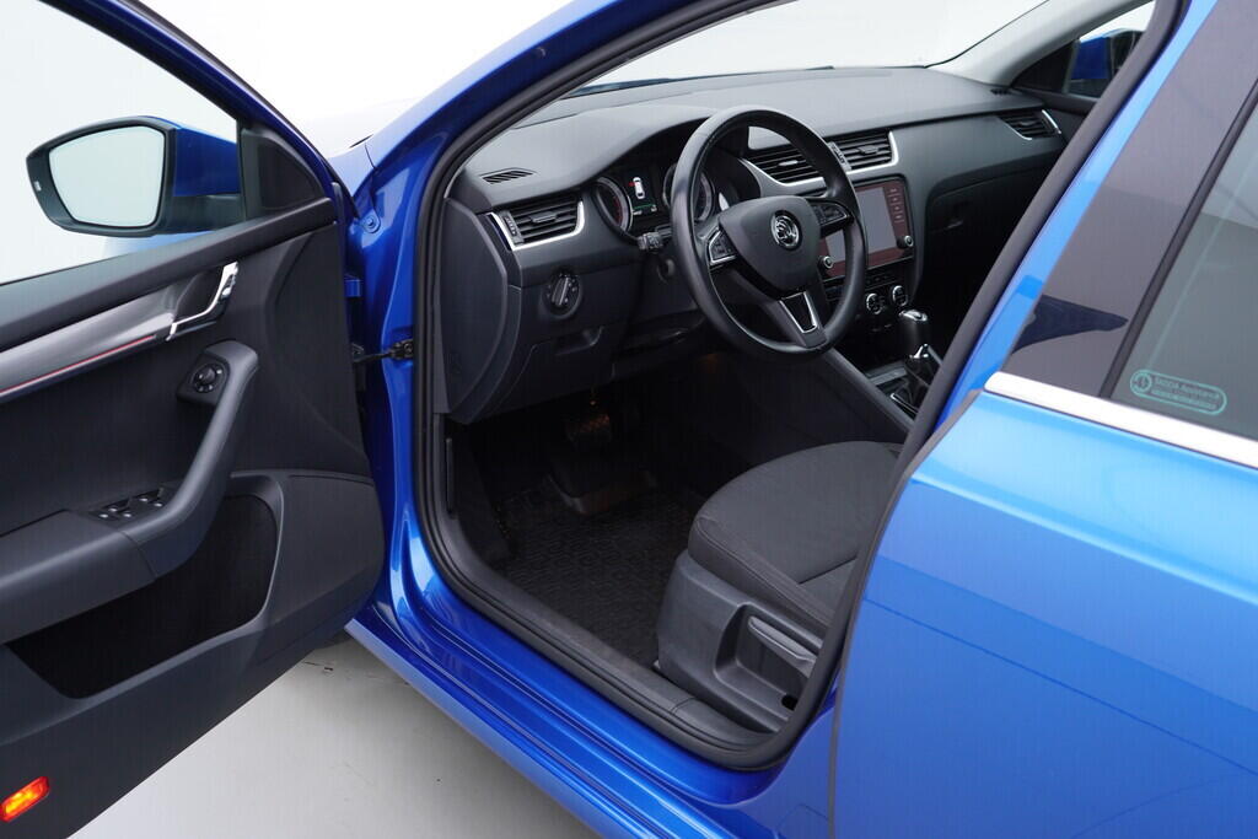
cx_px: 629
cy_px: 420
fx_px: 1258
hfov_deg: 53.1
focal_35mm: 36
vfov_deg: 36.9
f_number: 3.2
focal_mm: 24
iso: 125
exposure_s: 1/50
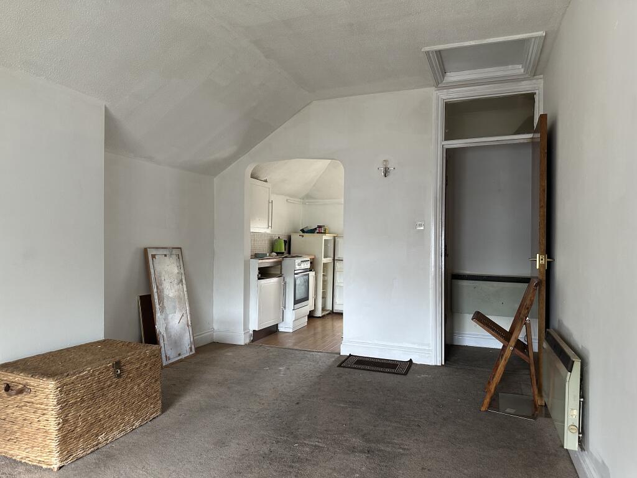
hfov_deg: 71.6
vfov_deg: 56.8
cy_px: 239
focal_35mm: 24
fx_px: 442
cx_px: 318
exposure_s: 1/85
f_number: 1.78
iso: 250
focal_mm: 6.86
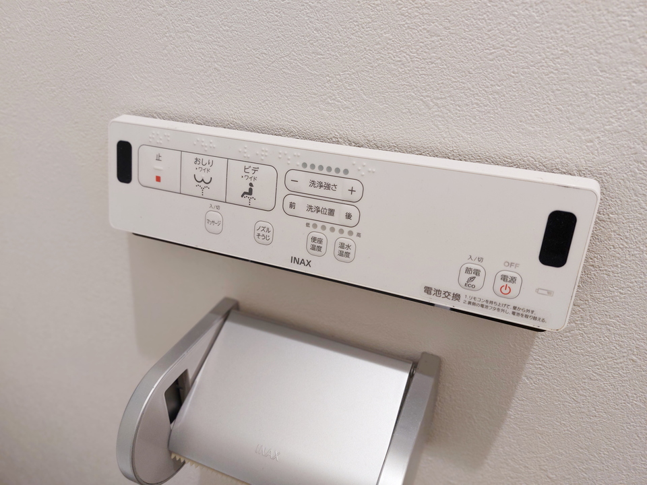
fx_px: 449
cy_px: 242
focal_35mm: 24
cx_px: 324
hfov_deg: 71.6
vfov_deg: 56.8
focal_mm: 5.23
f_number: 1.8
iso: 80
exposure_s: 1/24
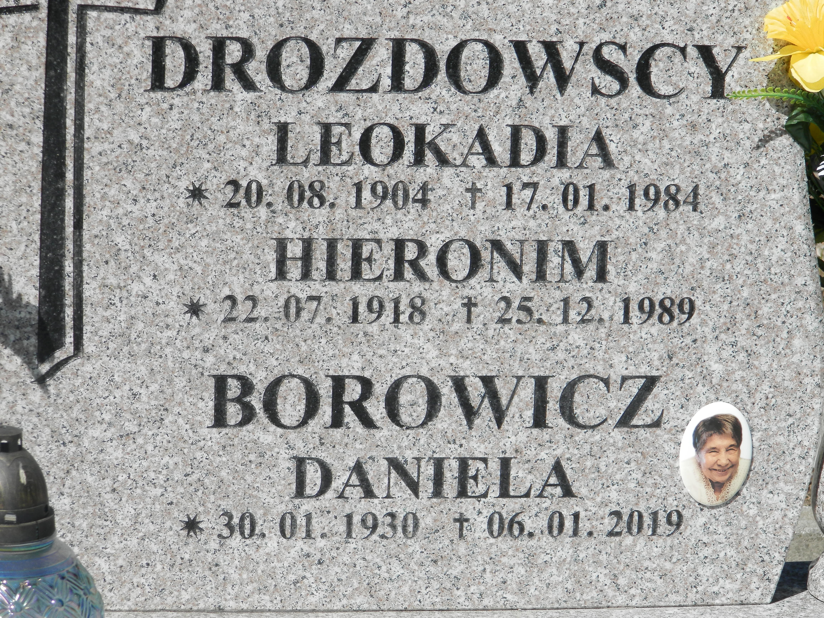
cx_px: 412
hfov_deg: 14.9
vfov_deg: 11.2
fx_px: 3142
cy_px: 309
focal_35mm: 132
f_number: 4.7
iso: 80
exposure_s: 1/640
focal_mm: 23.6
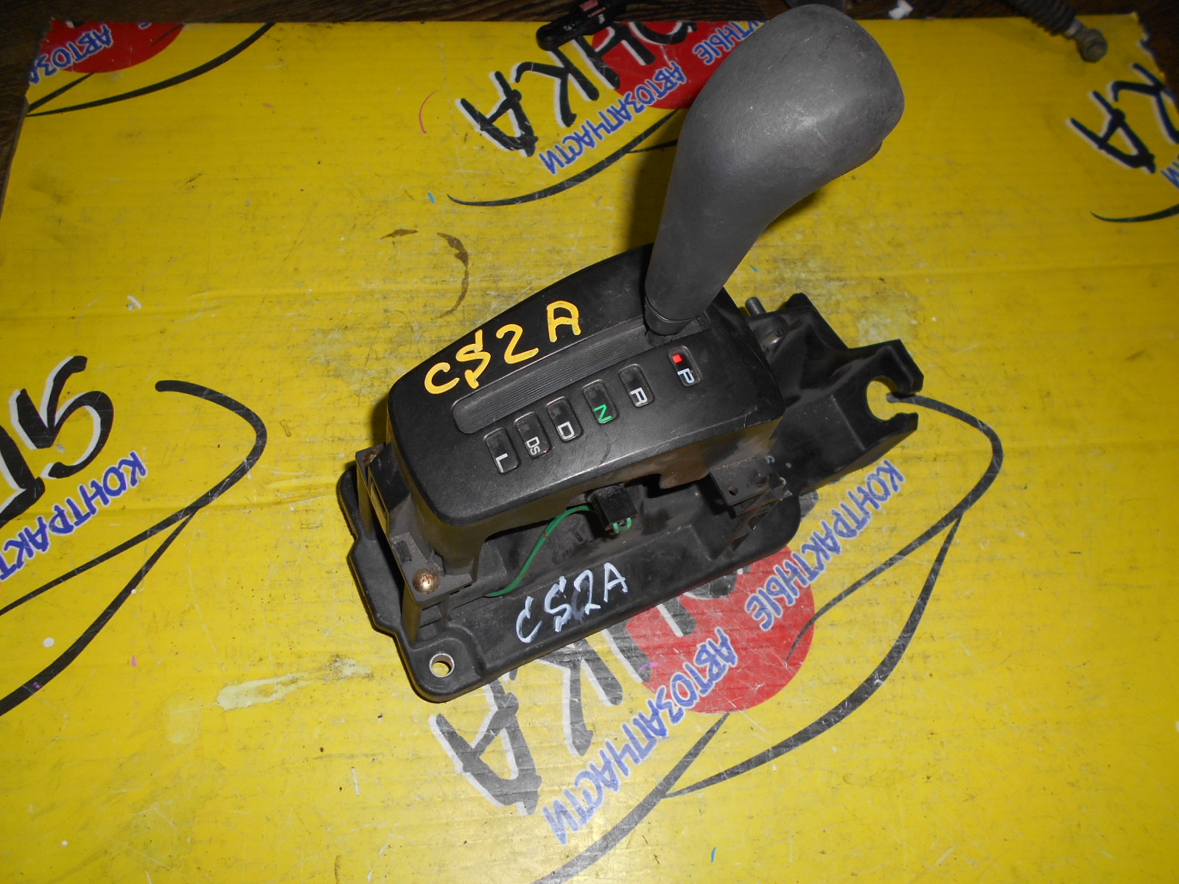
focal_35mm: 26
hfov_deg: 67.3
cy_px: 442
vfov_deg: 53.1
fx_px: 886
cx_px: 590
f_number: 3.2
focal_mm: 4.6
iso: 80
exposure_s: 1/25
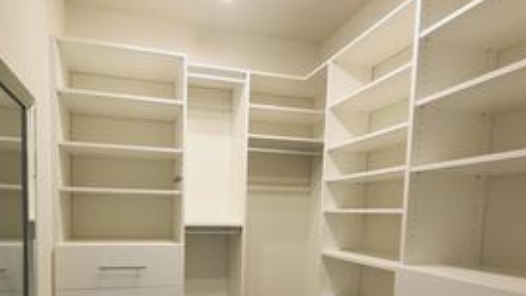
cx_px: 205
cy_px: 234
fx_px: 293
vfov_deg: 50.6
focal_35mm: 21
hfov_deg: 82.6
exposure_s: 1/60
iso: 160
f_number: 2.2
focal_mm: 1.74
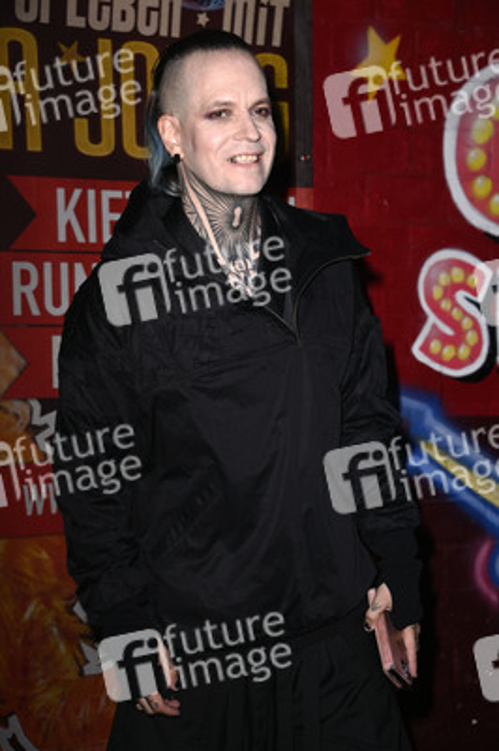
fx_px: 1624
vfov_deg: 26.0
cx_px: 250
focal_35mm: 78
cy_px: 376
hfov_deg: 17.5
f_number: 5.6
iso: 320
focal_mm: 78
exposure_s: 1/250
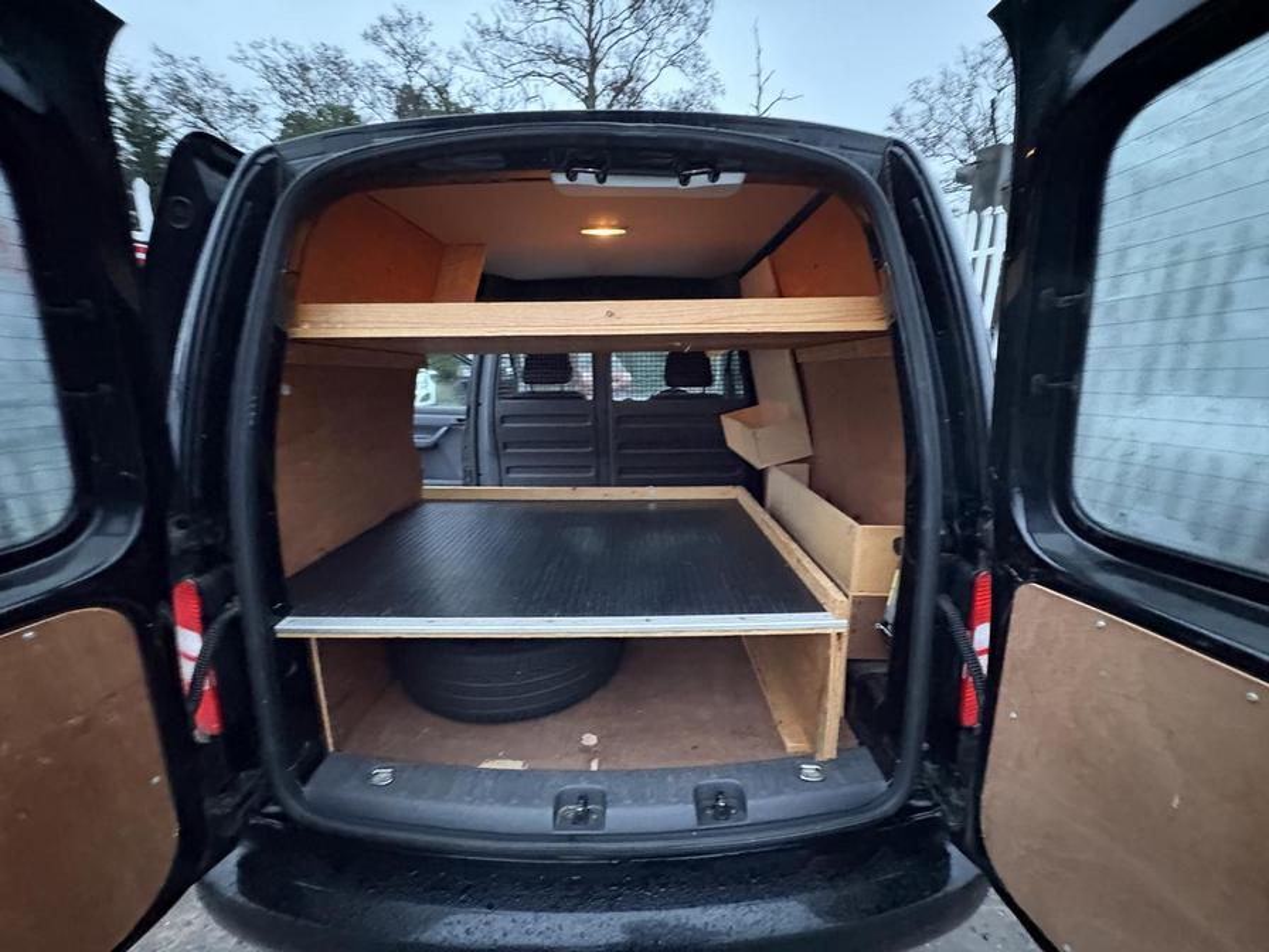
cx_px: 634
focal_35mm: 14
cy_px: 476
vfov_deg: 85.7
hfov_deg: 102.1
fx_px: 513
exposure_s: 1/30
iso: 1250
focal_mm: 2.22
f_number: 2.2
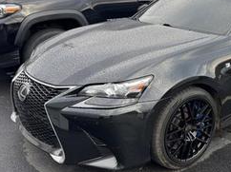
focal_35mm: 50
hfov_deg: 36.6
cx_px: 193
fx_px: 333
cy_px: 73
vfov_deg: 29.0
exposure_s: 1/730
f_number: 1.78
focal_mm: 6.76
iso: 80
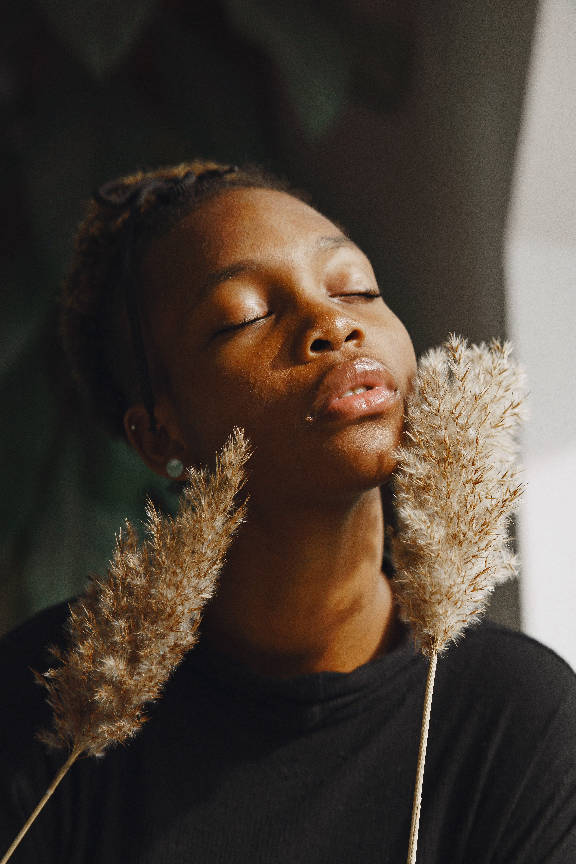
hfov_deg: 16.1
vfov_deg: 23.9
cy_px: 432
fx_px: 2040
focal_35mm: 85
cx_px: 288
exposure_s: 1/8000
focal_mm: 85
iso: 640
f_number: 2.8
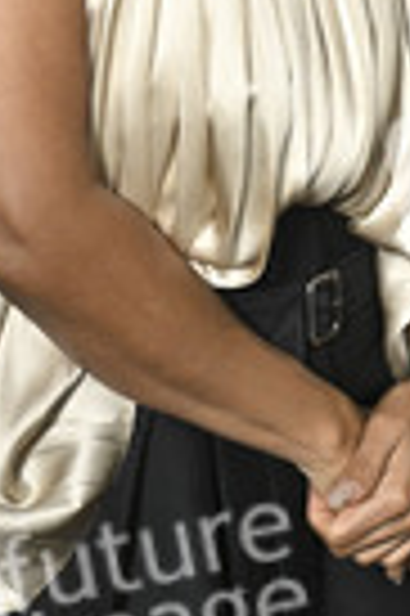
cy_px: -63
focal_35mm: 102
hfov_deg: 13.4
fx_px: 1747
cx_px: 207
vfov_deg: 19.2
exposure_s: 1/320
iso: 2500
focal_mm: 35
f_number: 5.6
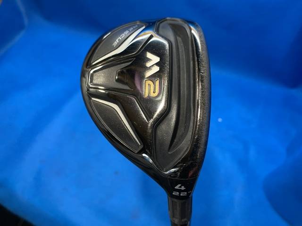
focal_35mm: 26
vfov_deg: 53.1
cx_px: 151
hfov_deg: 67.3
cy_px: 113
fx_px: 227
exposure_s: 1/60
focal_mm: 4.25
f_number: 1.8
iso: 160
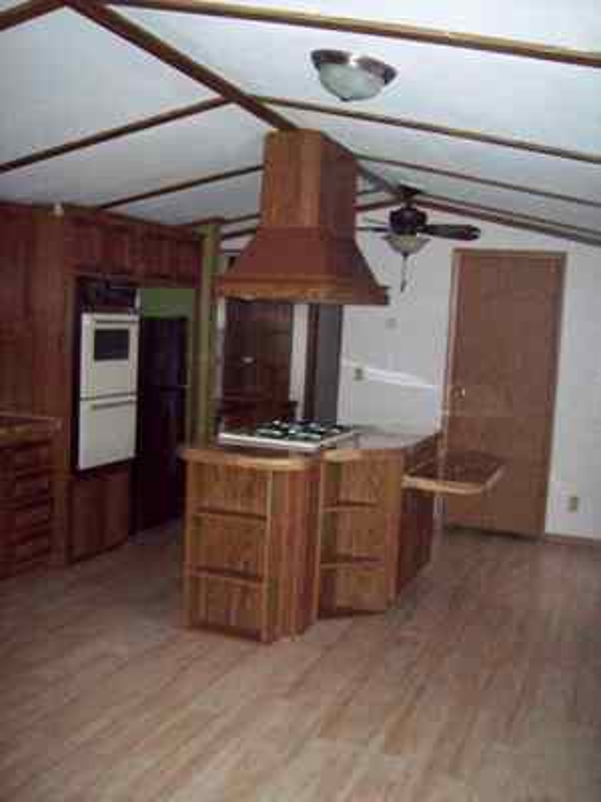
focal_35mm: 36
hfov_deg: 39.7
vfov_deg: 51.4
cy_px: 401
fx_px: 833
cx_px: 300
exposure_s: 1/128
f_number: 2.7
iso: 800
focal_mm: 6
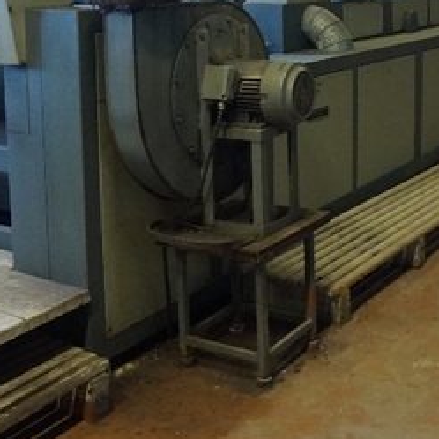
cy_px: 49
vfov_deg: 28.1
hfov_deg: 28.8
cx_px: 300
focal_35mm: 59
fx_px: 847
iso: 3200
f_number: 3.5
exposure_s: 1/20
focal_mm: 16
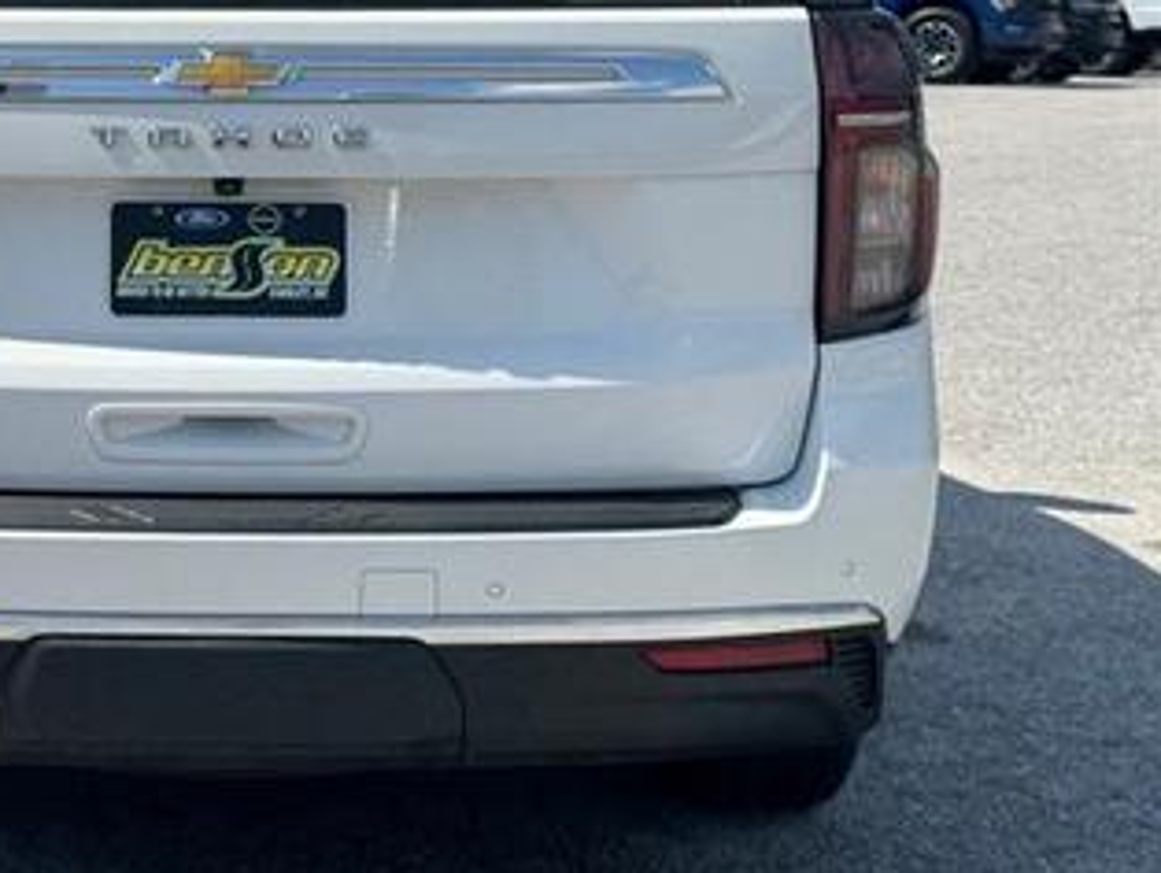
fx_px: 2585
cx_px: 233
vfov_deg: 19.0
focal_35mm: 77
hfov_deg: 24.9
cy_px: 222
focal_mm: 6.76
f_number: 1.78
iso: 64
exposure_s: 1/5848
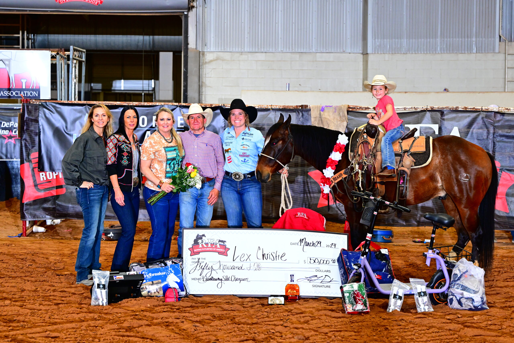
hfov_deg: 21.5
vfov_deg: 14.4
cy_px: 172
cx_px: 257
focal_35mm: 95
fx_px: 1356
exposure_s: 1/200
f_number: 6.3
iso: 2500
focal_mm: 95
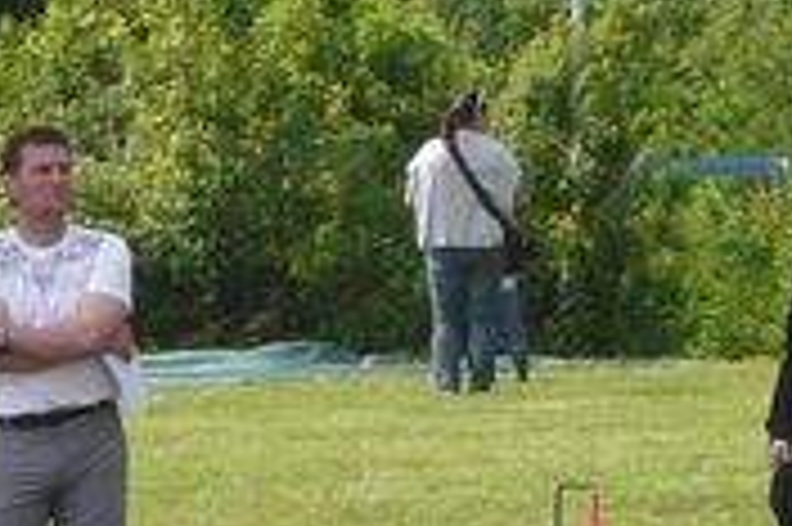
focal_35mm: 348
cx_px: -166
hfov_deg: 5.9
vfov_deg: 3.9
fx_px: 7649
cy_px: 760
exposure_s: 1/1000
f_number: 4
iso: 160
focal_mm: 9.5
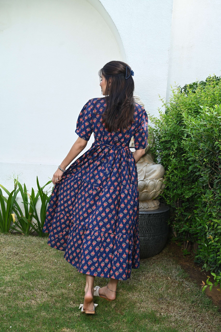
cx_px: 110
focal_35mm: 42
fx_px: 387
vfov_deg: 46.4
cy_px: 166
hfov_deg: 31.8
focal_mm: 42
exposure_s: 1/160
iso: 250
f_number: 5.6
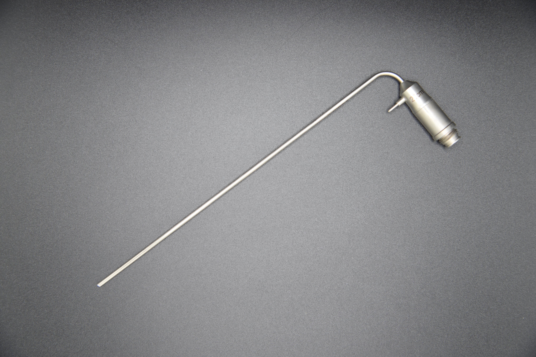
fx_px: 863
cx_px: 268
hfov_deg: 34.5
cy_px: 178
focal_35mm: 58
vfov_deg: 23.4
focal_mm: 58
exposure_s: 1/100
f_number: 5
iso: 400
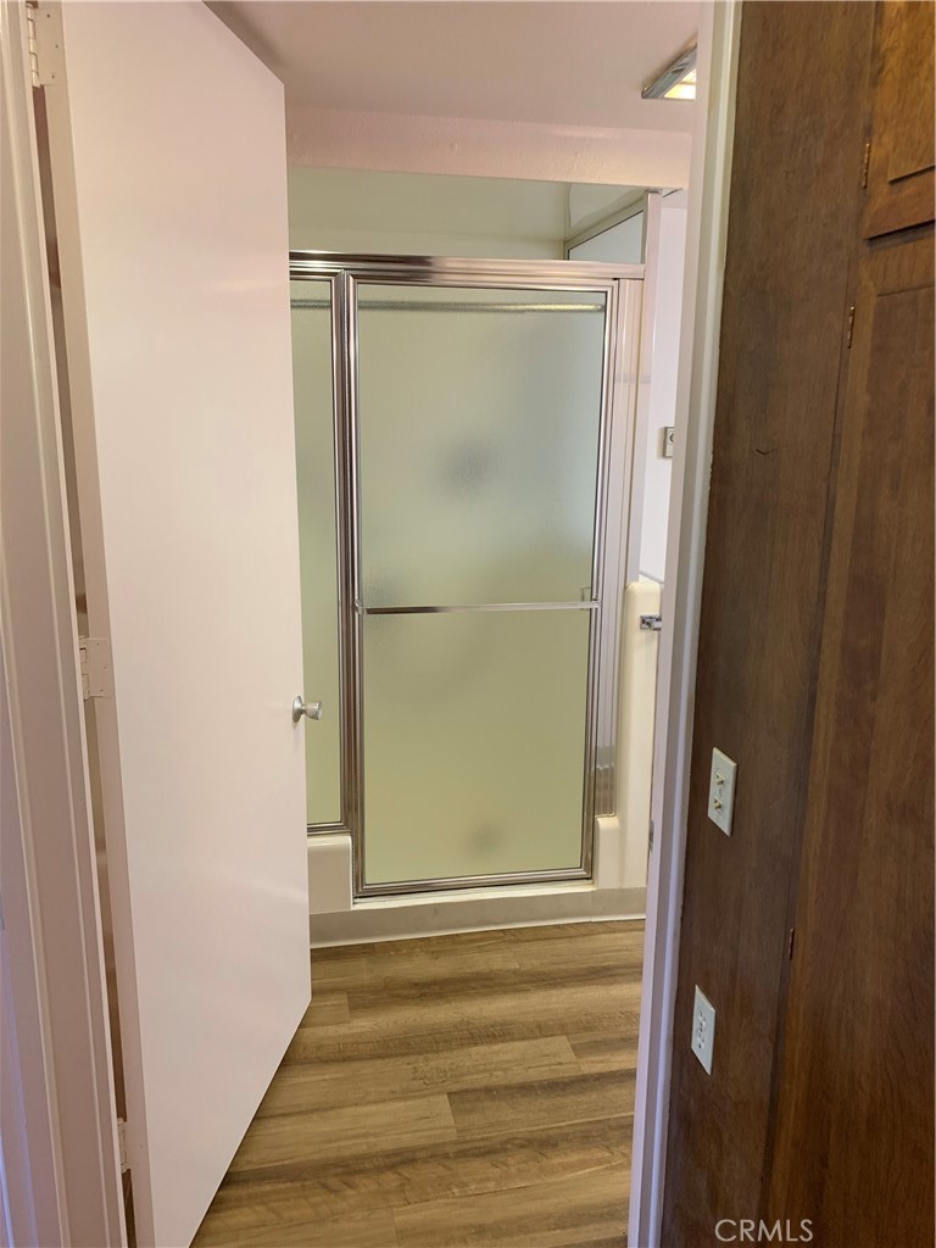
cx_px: 468
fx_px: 937
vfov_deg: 67.3
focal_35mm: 26
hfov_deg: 53.1
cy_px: 624
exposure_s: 1/60
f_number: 1.8
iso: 80
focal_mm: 4.25
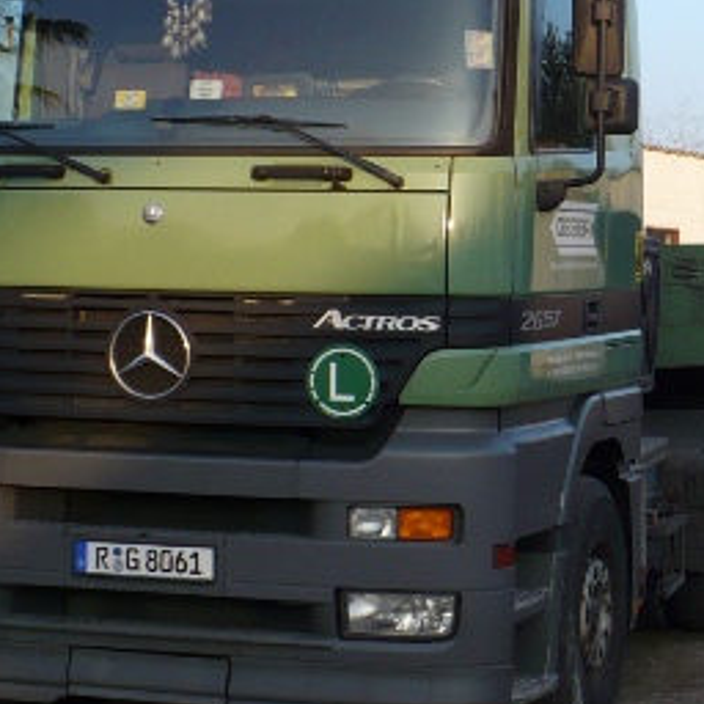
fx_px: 2117
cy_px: 212
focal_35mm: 92
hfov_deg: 18.4
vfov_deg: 18.8
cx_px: 696
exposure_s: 1/400
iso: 100
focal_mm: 6.1
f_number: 2.8
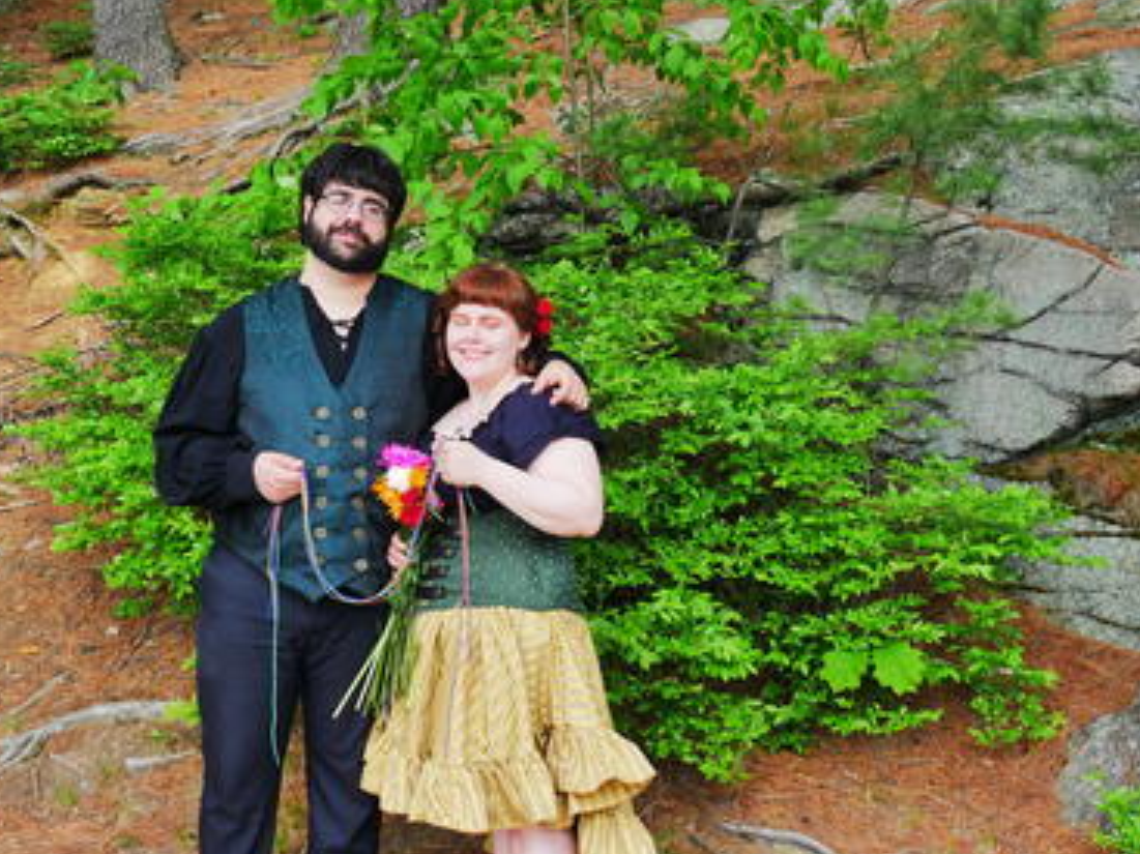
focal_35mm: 54
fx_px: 1778
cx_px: 454
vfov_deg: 27.0
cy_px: 484
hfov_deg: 35.4
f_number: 5.6
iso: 200
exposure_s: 1/160
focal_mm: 22
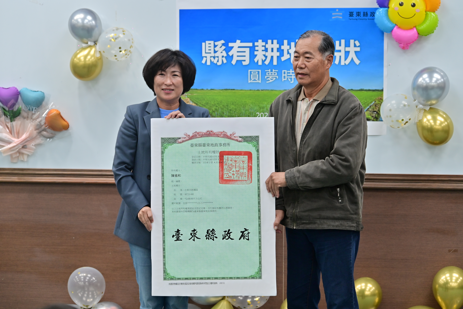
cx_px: 232
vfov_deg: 15.2
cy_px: 154
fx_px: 1157
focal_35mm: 90
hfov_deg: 22.6
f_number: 6.3
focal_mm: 90
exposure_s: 1/100
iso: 720
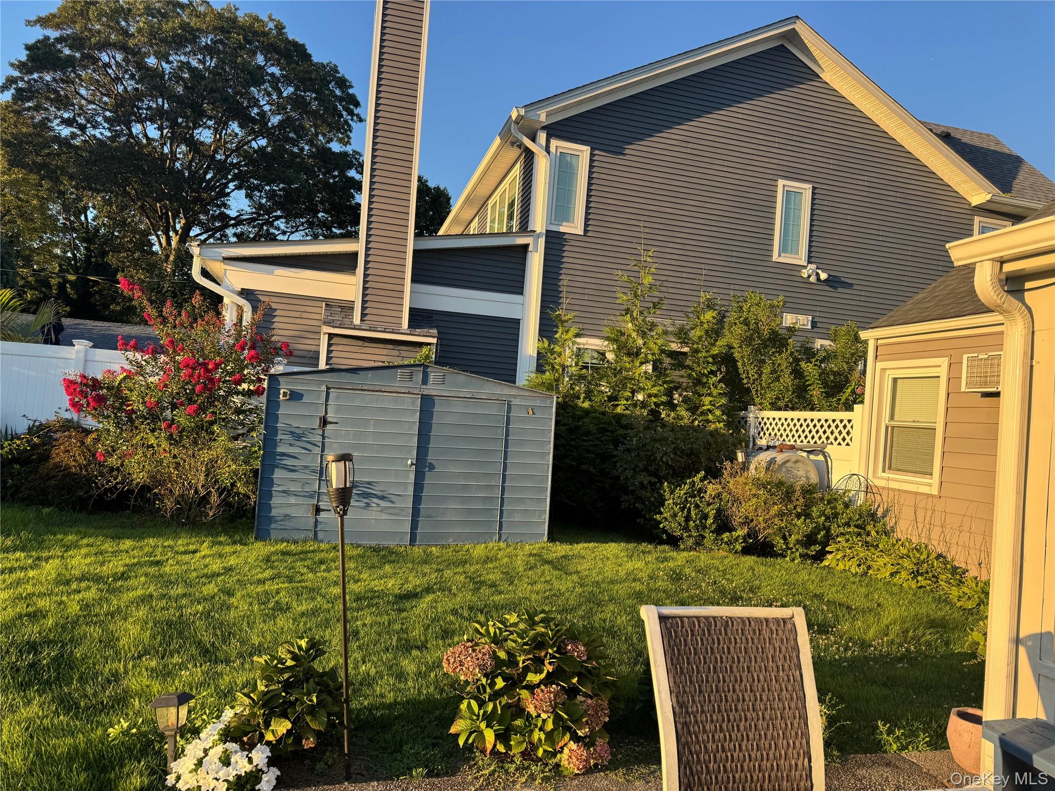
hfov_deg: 71.6
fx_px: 731
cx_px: 528
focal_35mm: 24
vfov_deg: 56.8
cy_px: 396
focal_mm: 6.76
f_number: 1.78
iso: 80
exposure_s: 1/842
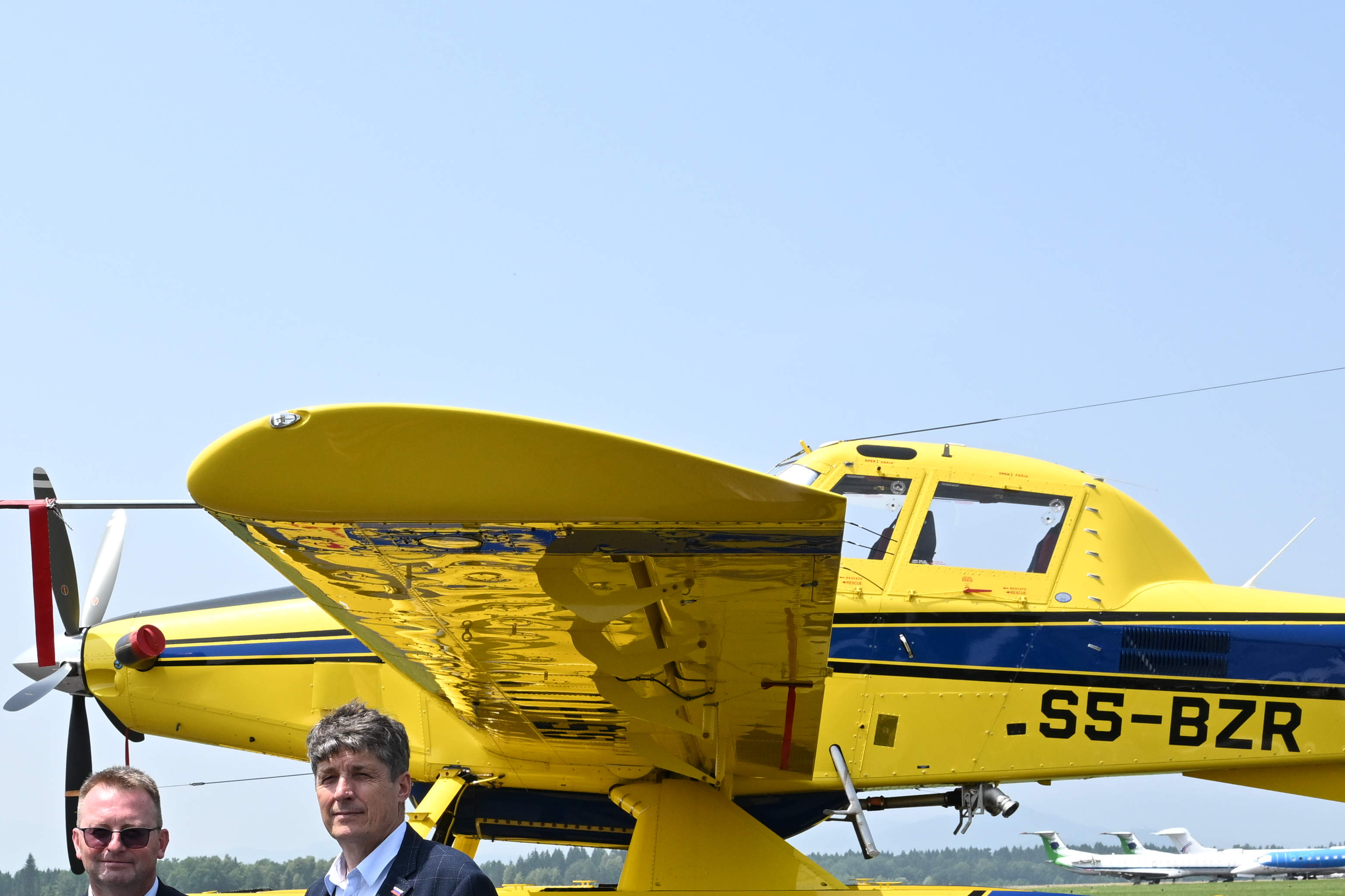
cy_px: 907
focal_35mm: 64
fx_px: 2391
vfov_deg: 20.5
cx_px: 158
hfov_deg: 30.2
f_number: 8
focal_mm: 24
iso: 400
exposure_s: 1/800
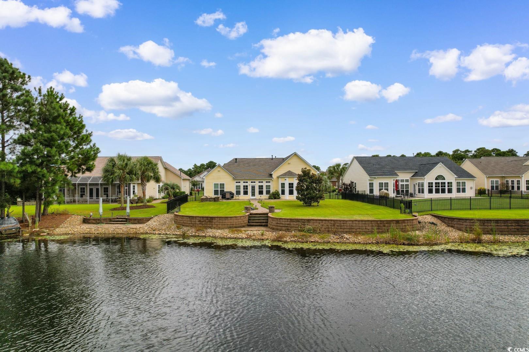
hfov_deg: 78.6
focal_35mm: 22
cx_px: 264
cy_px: 176
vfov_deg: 57.2
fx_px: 323
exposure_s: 1/500
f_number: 2.8
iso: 110
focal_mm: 8.38
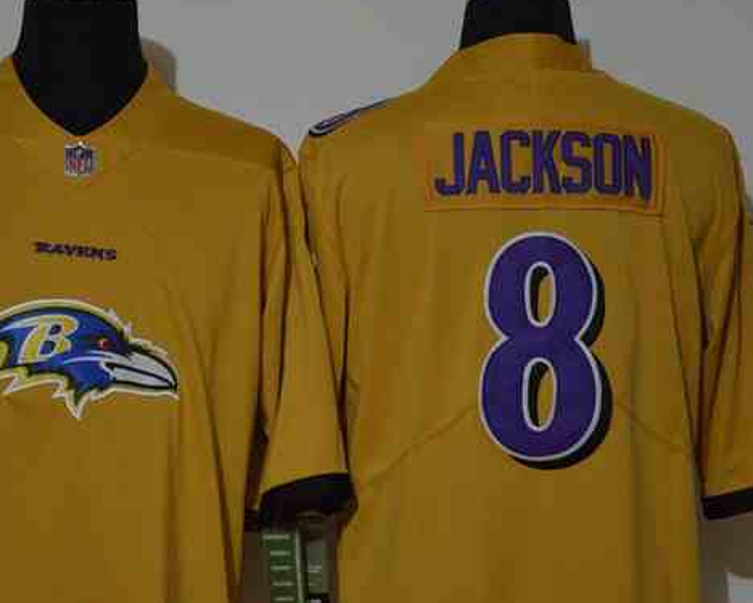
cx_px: 296
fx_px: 2676
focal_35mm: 120
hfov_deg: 16.0
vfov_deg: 12.9
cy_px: 381
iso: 4000
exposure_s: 1/30
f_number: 4.8
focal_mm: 50
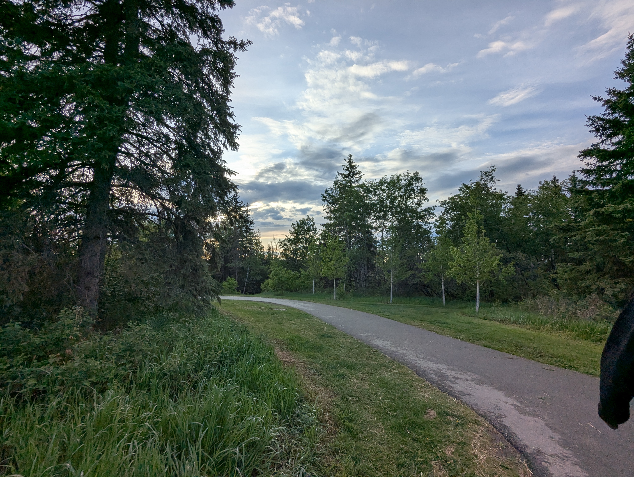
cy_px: 238
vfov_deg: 78.2
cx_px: 317
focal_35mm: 16
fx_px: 293
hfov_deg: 94.4
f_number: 2.2
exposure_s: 1/1453
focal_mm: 2.35
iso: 40
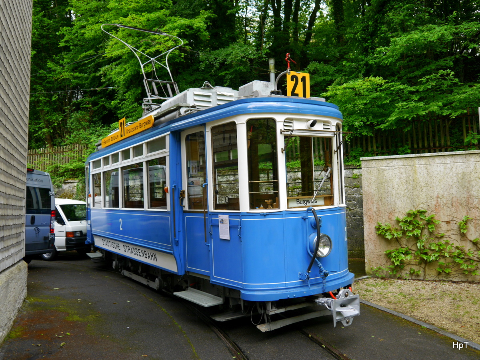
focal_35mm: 30
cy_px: 180
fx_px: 416
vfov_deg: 46.8
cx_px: 240
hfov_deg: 60.0
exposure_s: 1/60
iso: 160
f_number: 3.6
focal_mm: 15
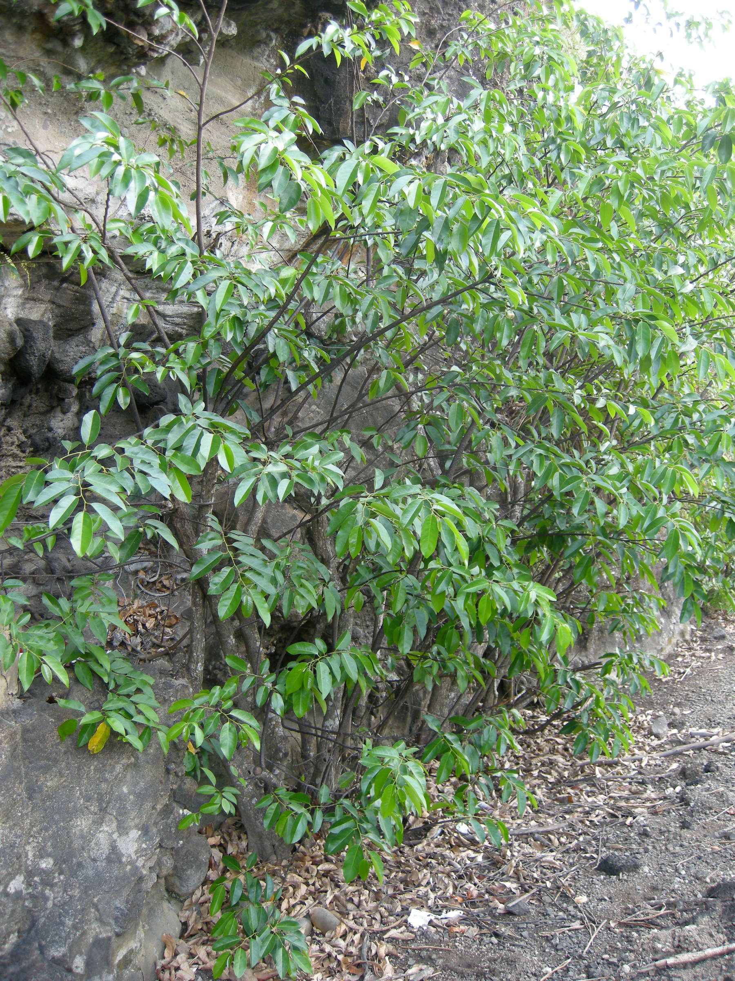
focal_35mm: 35
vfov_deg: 52.6
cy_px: 490
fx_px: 991
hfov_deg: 40.7
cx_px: 368
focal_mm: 7.5
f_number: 2.7
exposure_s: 1/50
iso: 102
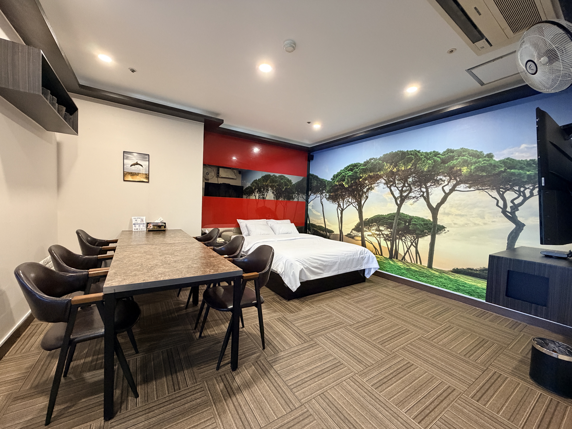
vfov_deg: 85.7
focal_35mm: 14
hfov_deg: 102.1
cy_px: 214
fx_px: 231
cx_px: 286
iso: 500
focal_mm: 2.22
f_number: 2.2
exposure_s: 1/60
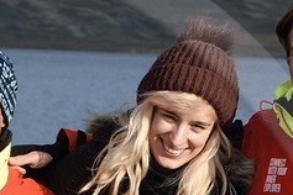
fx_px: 3841
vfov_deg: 2.9
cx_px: -103
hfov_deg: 4.3
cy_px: 406
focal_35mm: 472
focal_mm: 70
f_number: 8
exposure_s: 1/400
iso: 200
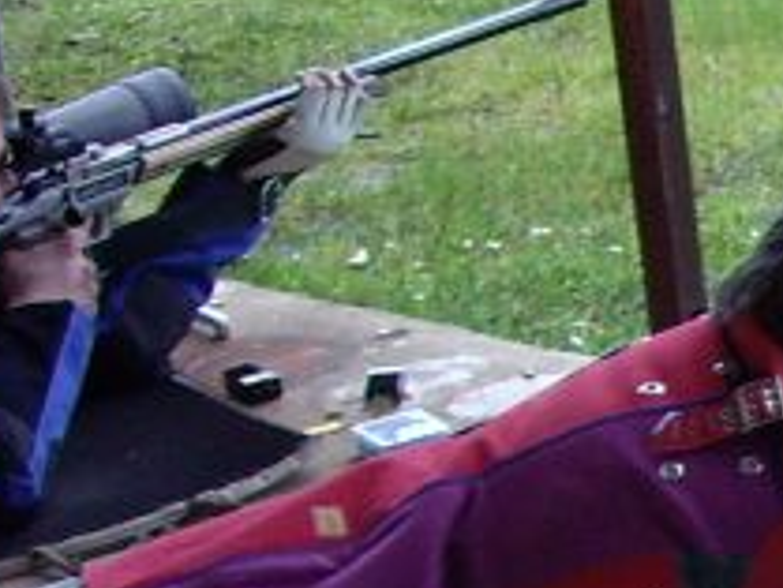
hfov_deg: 9.9
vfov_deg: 7.8
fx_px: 4210
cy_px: 974
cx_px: 1562
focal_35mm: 186
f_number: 2.7
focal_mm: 6.2
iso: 100
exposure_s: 1/125
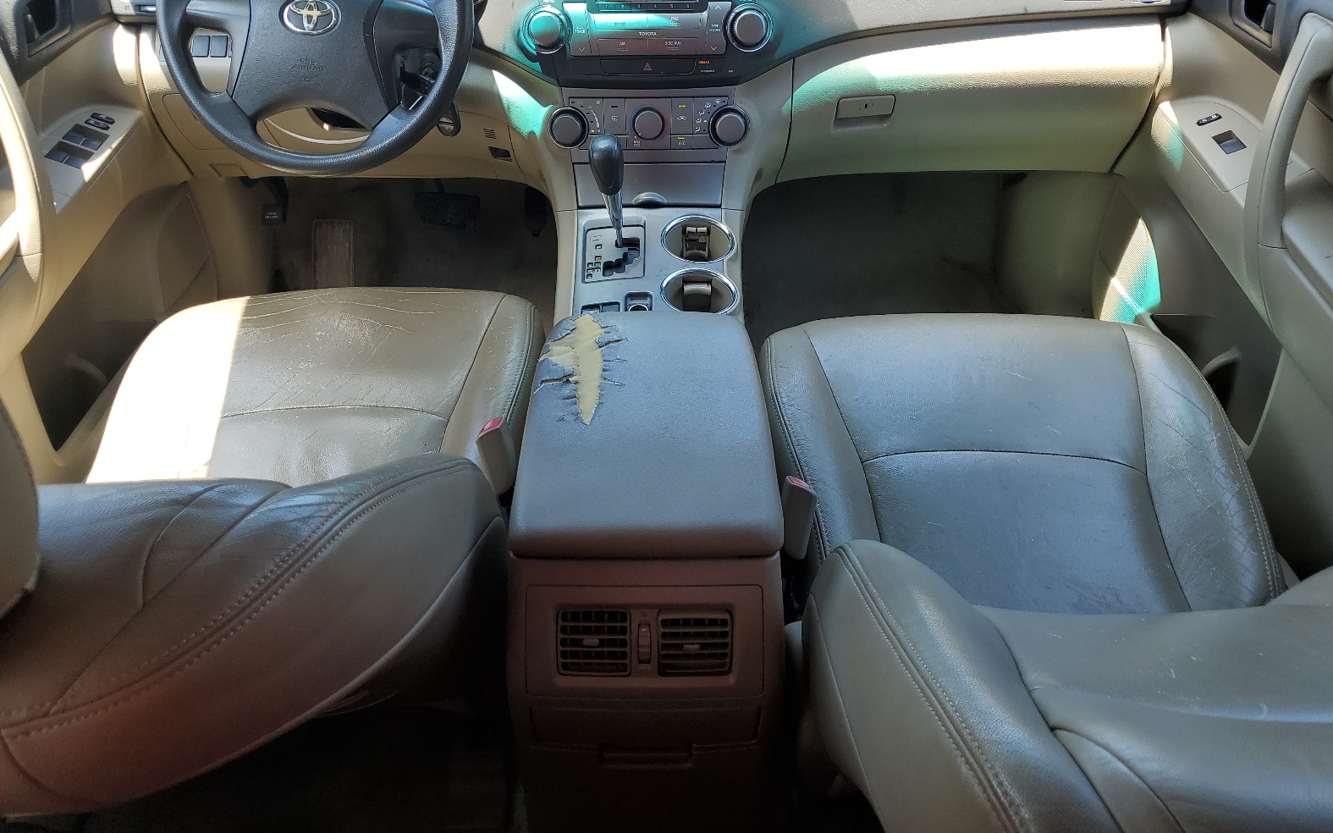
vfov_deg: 44.3
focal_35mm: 28
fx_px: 1017
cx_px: 669
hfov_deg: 66.5
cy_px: 330
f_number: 1.5
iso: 50
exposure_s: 1/286
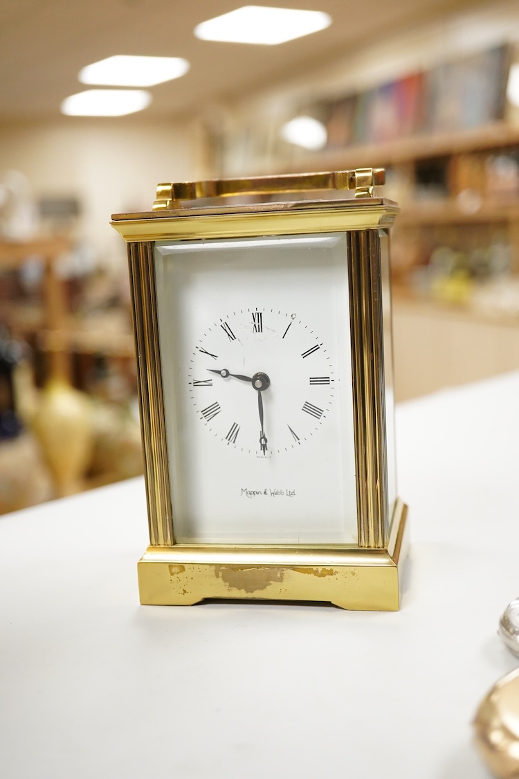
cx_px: 260
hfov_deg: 29.9
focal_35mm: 45
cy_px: 390
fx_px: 973
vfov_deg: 43.6
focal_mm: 30
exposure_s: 1/320
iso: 2500
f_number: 3.5
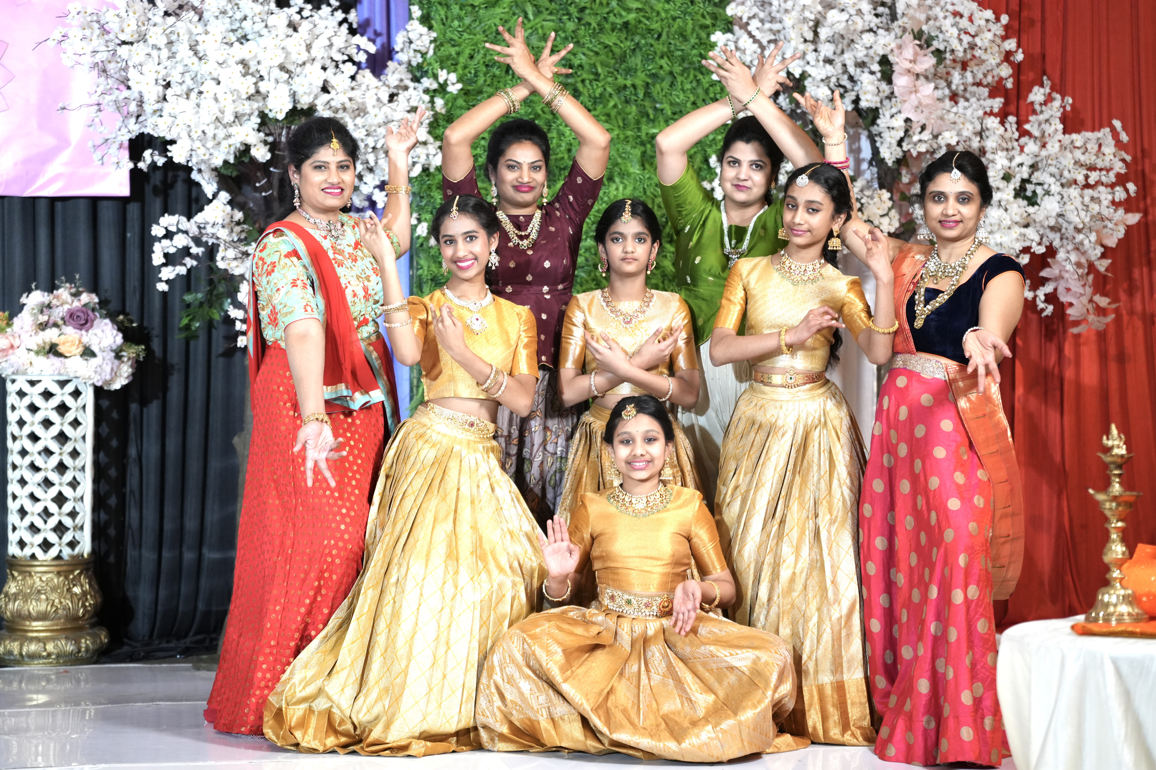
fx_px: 2347
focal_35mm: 73
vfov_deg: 18.6
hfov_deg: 27.7
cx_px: 578
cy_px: 385
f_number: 2.8
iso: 2000
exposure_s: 1/160
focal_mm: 73.1
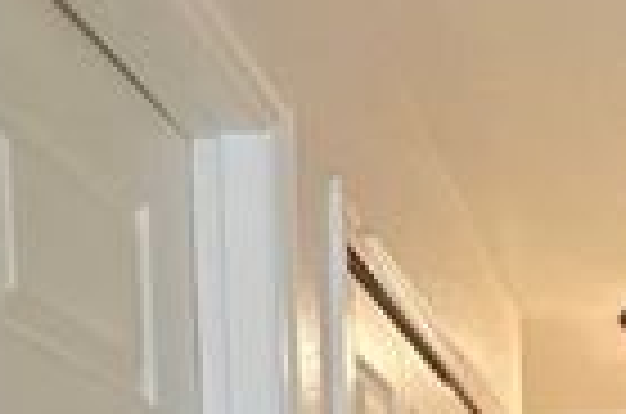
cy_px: 860
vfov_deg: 14.7
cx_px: 619
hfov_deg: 26.1
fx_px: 1284
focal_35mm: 74
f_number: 2.2
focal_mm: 2.22
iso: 800
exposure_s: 1/40
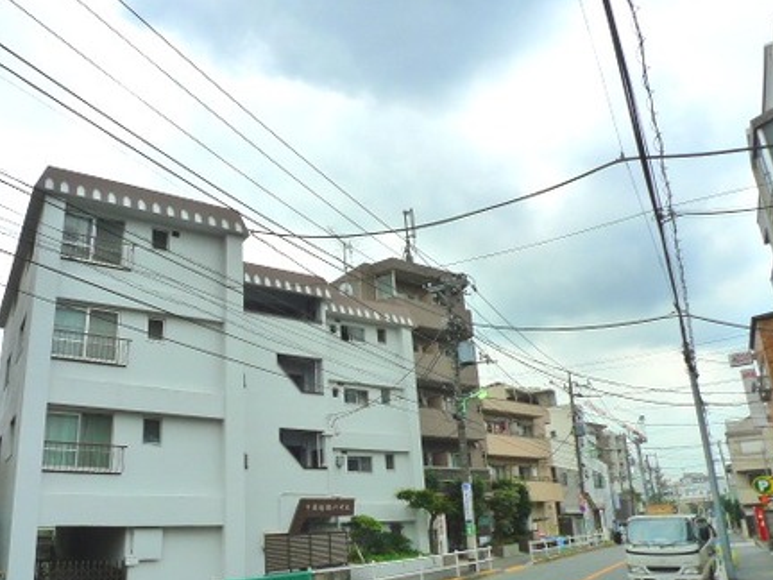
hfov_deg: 67.9
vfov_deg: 54.6
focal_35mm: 25
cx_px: 272
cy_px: 342
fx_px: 558
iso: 400
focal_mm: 3.9
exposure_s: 1/800
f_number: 4.5
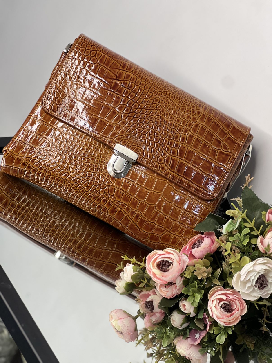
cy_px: 182
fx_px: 807
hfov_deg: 19.1
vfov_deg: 25.3
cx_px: 136
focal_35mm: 77
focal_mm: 9
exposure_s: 1/100
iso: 160
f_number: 2.8
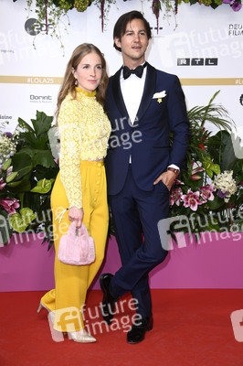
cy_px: 183
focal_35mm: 65
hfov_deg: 20.9
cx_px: 122
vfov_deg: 31.0
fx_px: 659
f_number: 5.6
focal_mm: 65
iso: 500
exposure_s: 1/250
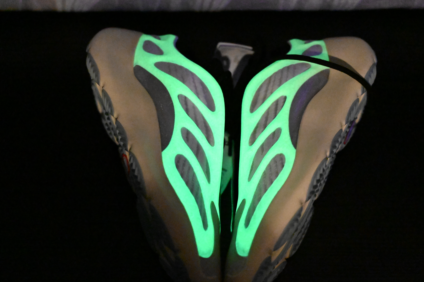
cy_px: 141
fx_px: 577
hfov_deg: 40.4
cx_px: 212
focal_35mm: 49
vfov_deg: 27.5
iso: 51200
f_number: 4
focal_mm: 49
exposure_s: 1/13
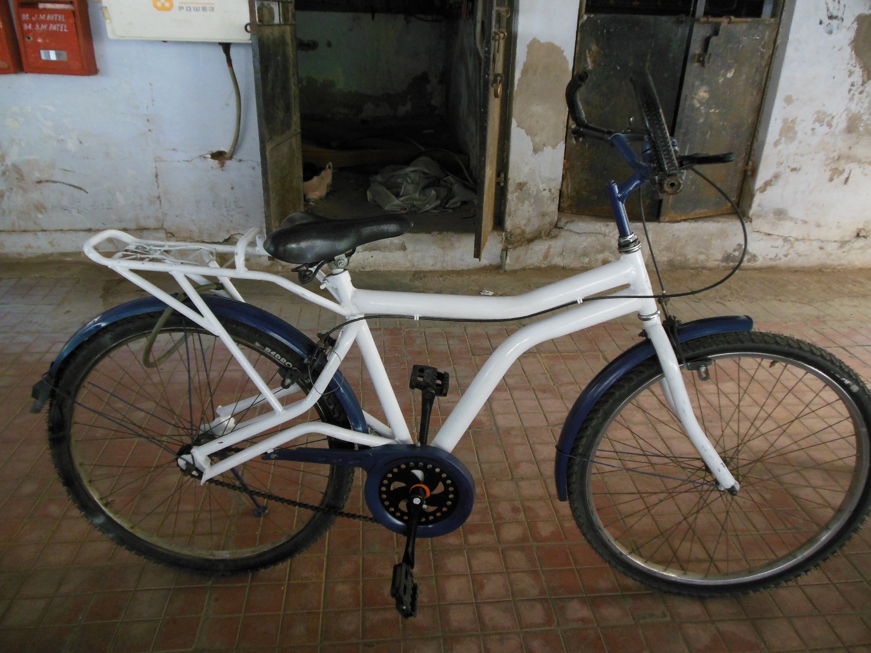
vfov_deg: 54.9
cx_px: 436
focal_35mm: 25
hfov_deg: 69.4
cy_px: 326
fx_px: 629
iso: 400
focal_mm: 4.5
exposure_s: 1/50
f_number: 3.2
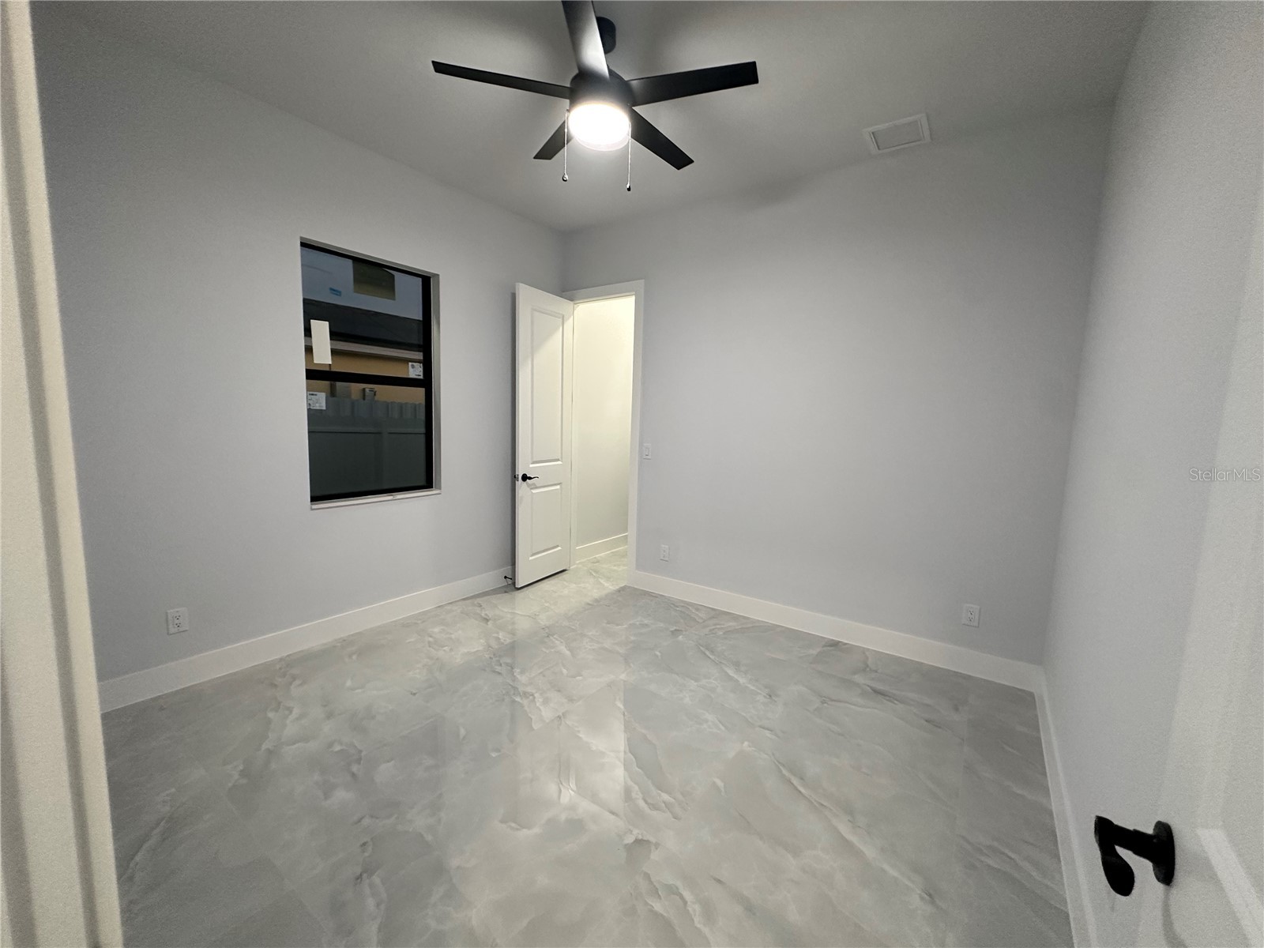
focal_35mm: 14
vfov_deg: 85.7
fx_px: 511
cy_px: 474
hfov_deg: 102.1
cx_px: 632
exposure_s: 1/60
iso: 200
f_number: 2.2
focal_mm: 2.22
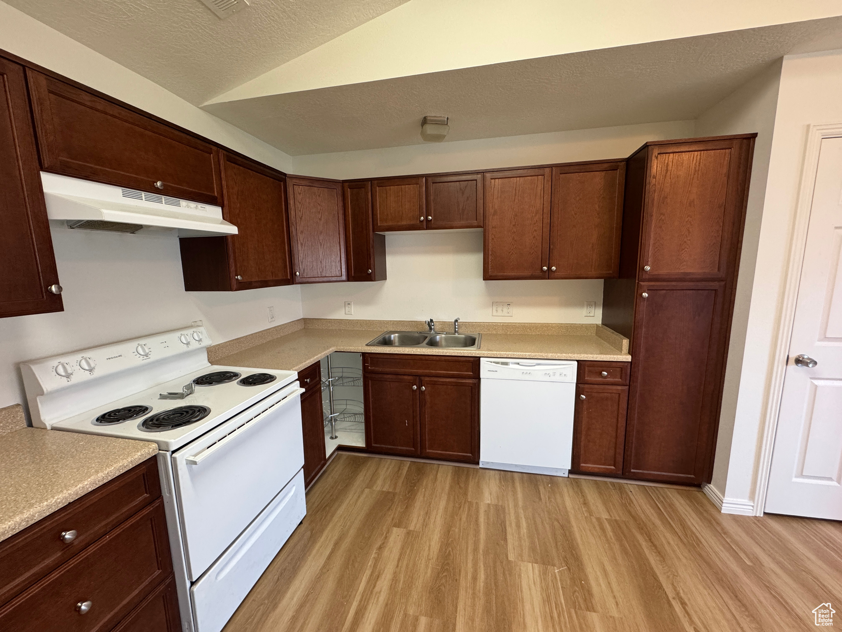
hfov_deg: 102.1
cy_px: 316
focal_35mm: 14
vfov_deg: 85.7
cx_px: 421
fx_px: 341
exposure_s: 1/60
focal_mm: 2.22
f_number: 2.2
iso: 250
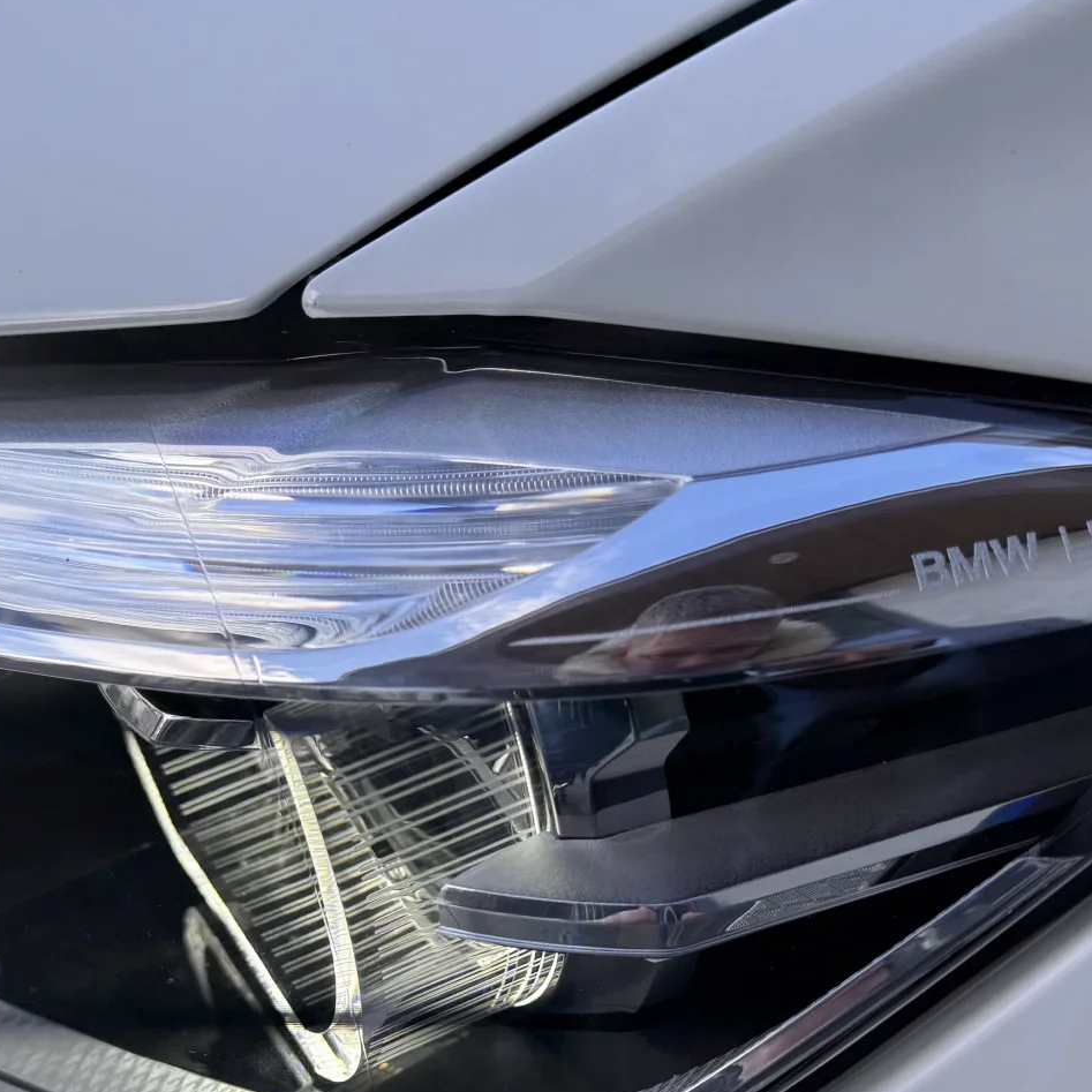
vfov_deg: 38.6
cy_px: 750
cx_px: 447
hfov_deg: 39.0
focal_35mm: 43
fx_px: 1535
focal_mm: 6.76
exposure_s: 1/1059
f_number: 1.78
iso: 80
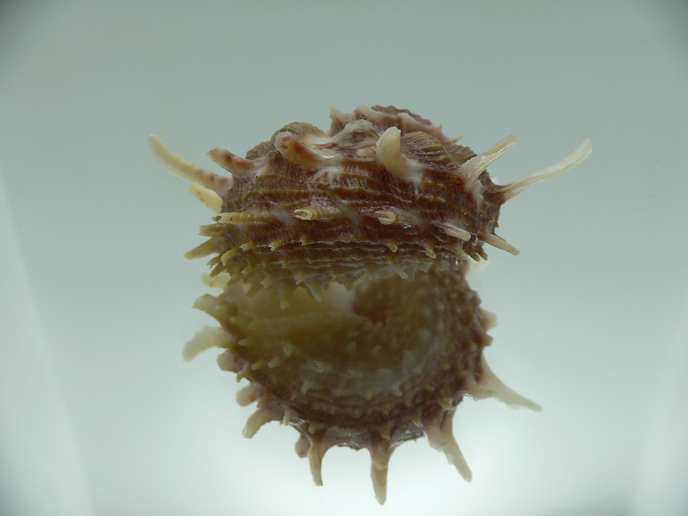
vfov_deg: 40.7
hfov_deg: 52.6
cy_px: 258
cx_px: 344
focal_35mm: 35
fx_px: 696
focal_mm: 4.6
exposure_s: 1/80
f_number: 2.8
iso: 80
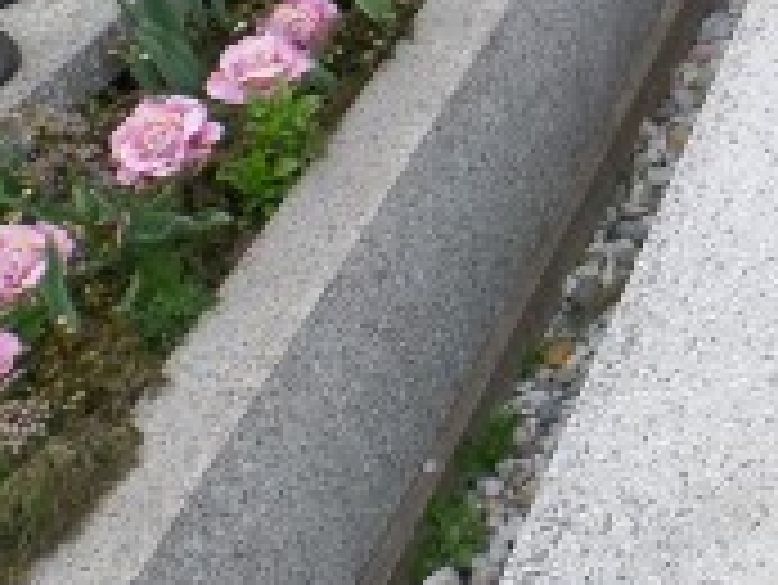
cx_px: 1075
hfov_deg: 20.5
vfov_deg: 17.0
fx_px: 1912
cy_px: 4
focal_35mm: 85
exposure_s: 1/180
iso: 100
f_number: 3.5
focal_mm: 4.1
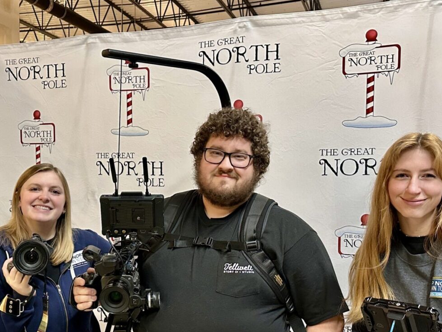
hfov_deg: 43.4
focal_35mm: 43
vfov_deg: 33.4
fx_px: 549
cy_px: 217
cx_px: 157
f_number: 1.78
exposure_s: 1/60
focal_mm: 6.86
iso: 400
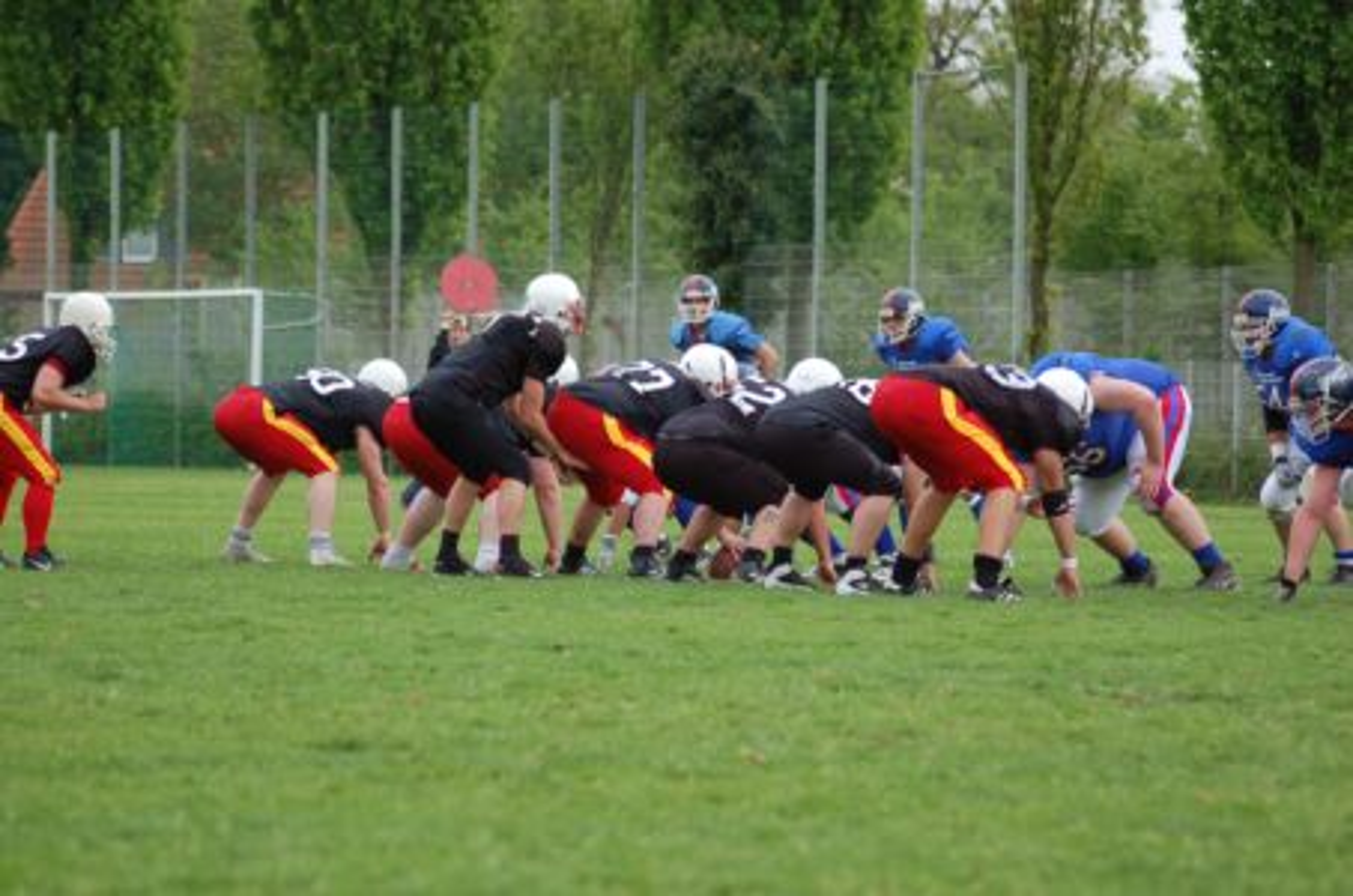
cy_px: 448
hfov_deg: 10.2
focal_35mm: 202
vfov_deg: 6.8
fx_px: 7595
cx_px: 676
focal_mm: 135
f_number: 4.5
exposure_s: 1/1000
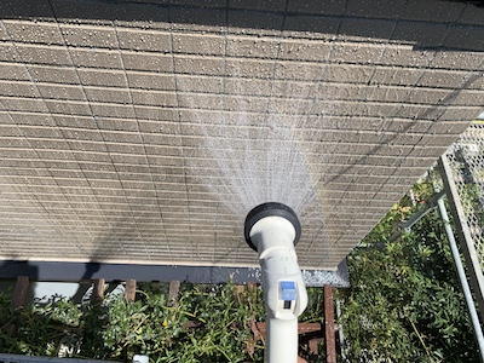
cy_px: 182
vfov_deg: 53.1
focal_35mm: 26
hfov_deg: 67.3
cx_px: 242
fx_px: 364
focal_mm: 4.25
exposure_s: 1/1610
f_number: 1.8
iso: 25
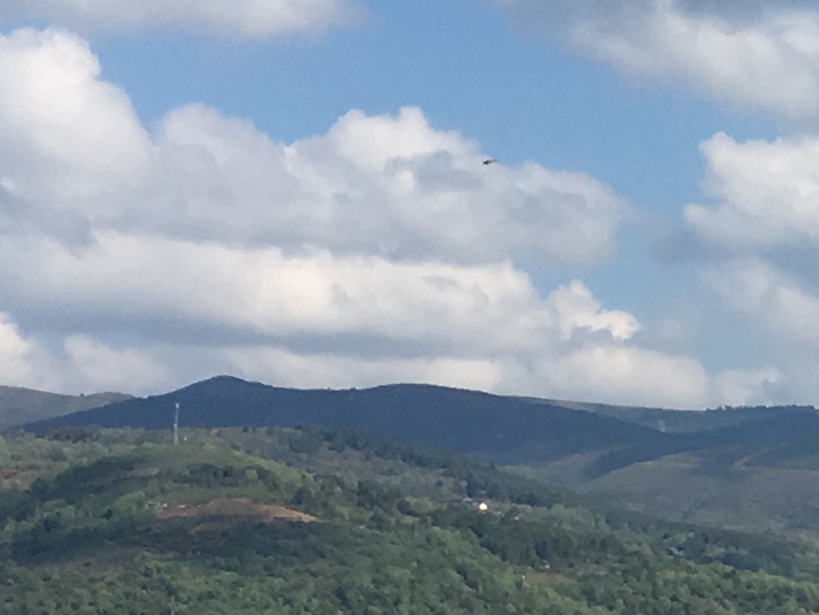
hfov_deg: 11.2
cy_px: 272
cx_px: 1519
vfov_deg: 9.1
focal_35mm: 164
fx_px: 3881
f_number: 2.2
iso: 25
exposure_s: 1/2198
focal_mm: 4.15
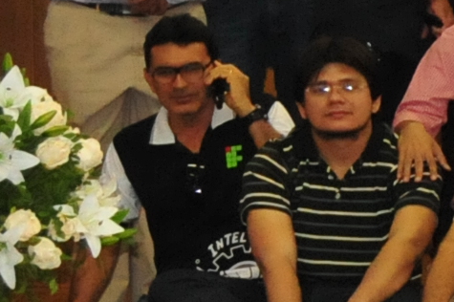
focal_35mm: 233
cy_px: 148
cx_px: 1330
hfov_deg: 7.7
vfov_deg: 5.9
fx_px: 2941
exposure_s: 1/60
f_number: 5.6
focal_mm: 23
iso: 2000
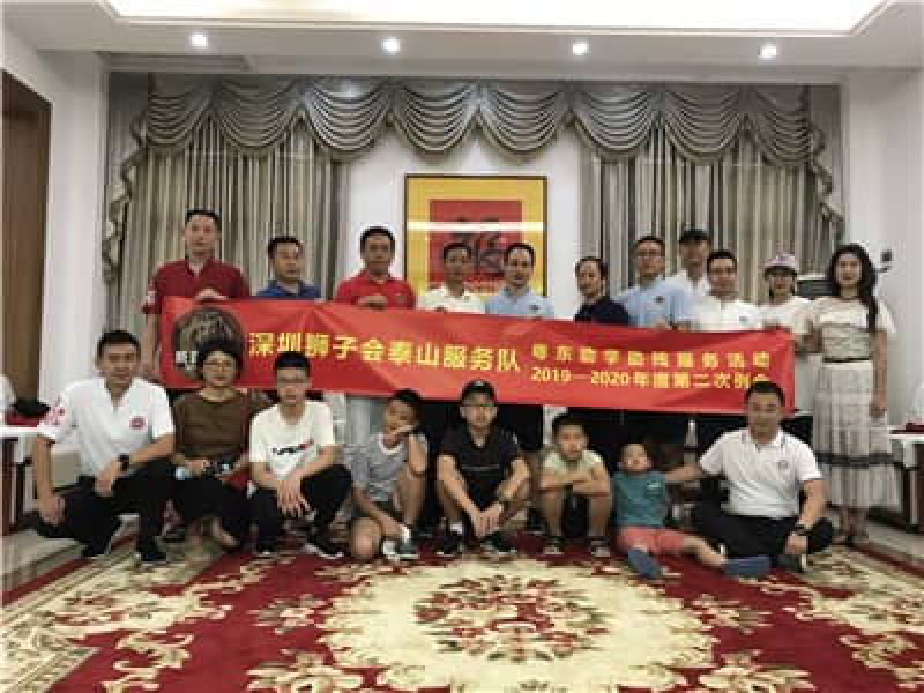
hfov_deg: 63.4
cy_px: 346
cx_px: 462
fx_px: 747
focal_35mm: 28
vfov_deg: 49.7
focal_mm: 3.99
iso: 40
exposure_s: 1/17
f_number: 1.8
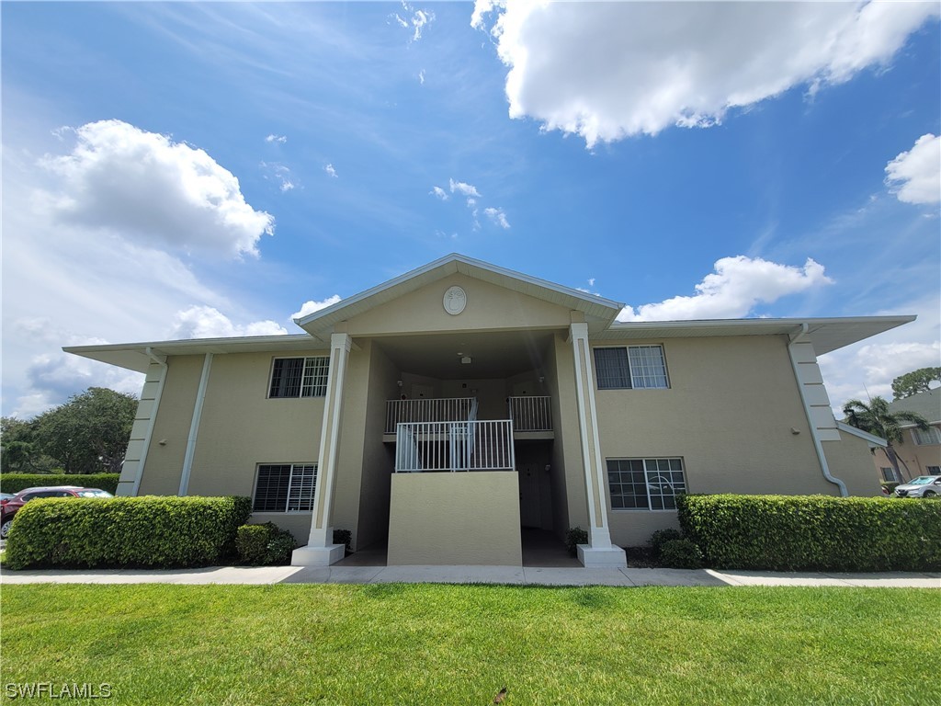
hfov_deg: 106.2
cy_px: 353
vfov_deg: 89.9
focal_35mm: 13
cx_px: 470
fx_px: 353
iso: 64
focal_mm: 2.2
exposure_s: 1/2701
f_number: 2.2
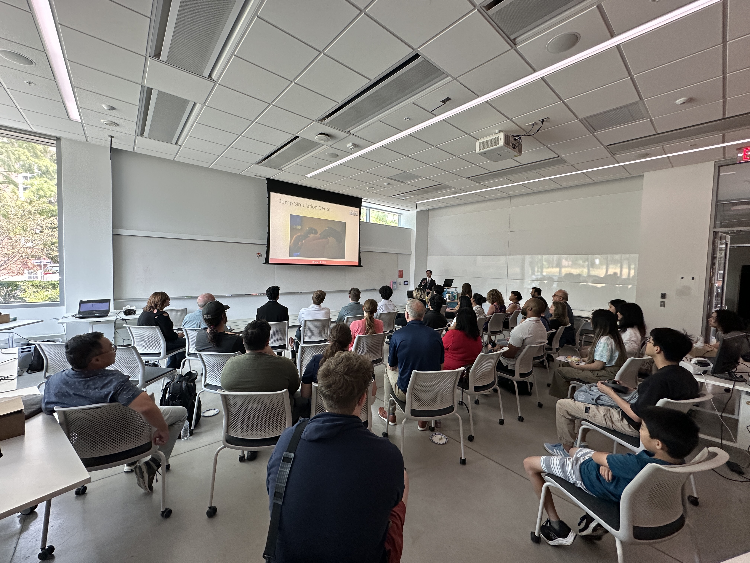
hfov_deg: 102.1
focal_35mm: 14
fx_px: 303
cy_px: 282
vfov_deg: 85.7
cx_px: 375
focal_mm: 2.22
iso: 160
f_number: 2.2
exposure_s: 1/120
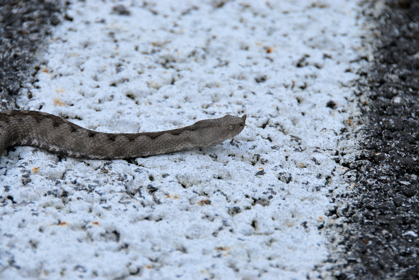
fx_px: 3495
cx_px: 210
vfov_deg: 4.6
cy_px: 140
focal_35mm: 300
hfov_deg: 6.9
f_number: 8
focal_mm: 200
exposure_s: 1/250
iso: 320
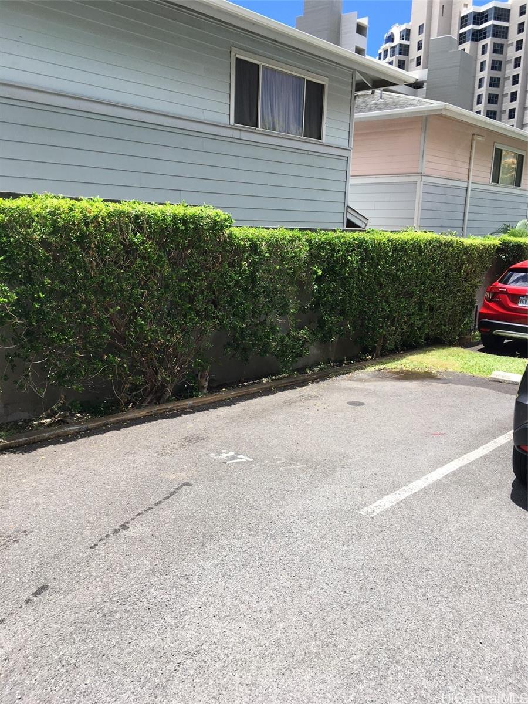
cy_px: 352
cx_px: 264
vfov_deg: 61.7
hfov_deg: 48.2
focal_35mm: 29
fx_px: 590
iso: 25
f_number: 2.2
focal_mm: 4.15
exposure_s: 1/674
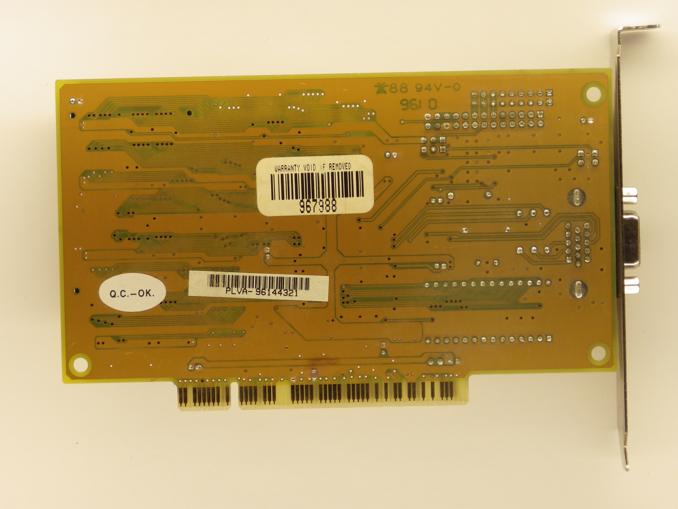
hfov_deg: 11.7
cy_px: 254
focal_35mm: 169
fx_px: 3310
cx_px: 339
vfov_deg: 8.8
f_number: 5.3
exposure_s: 1/125
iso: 100
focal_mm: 30.4
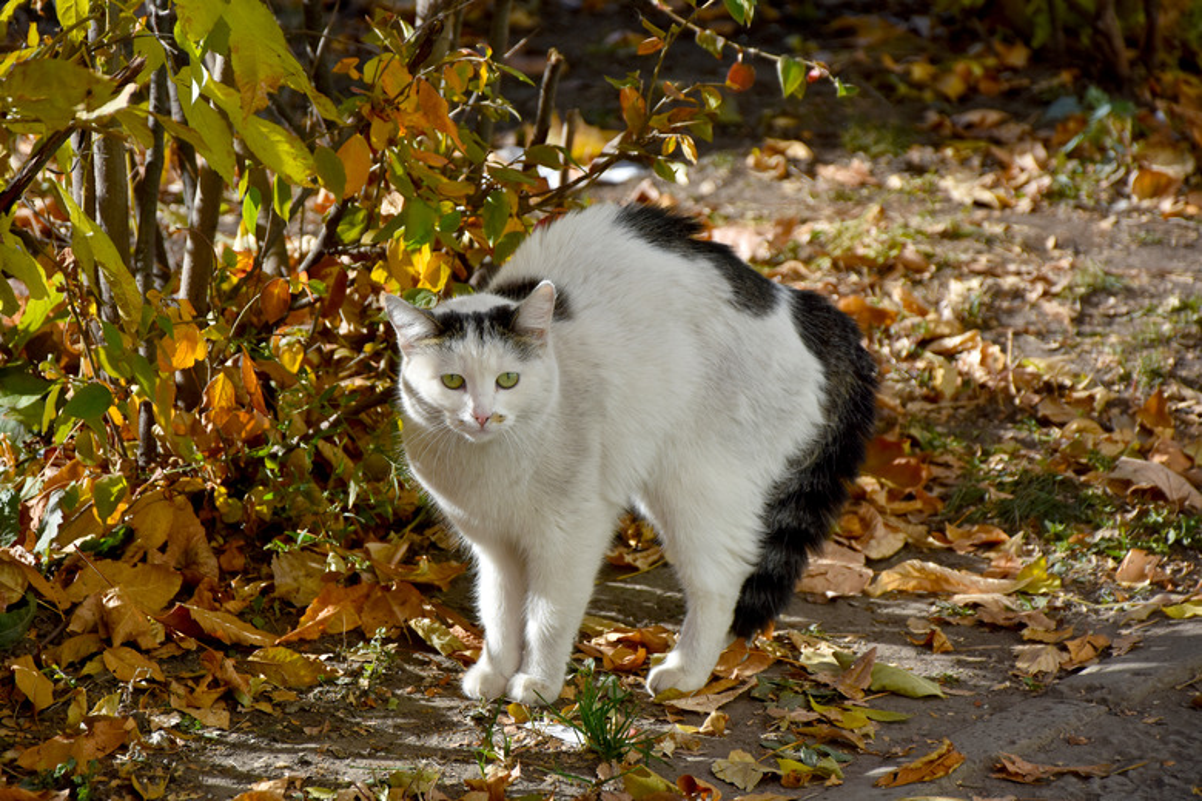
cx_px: 601
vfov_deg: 8.7
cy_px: 400
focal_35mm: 158
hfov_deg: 13.0
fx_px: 5258
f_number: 5.6
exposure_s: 1/1000
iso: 220
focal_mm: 105
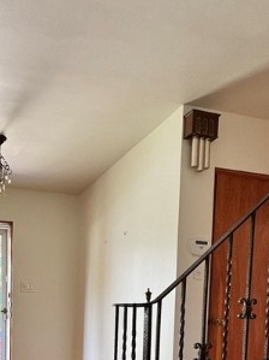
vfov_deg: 45.2
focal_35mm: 36
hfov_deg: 37.9
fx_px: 373
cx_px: 46
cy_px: 342
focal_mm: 2.22
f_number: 2.2
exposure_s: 1/99
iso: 200
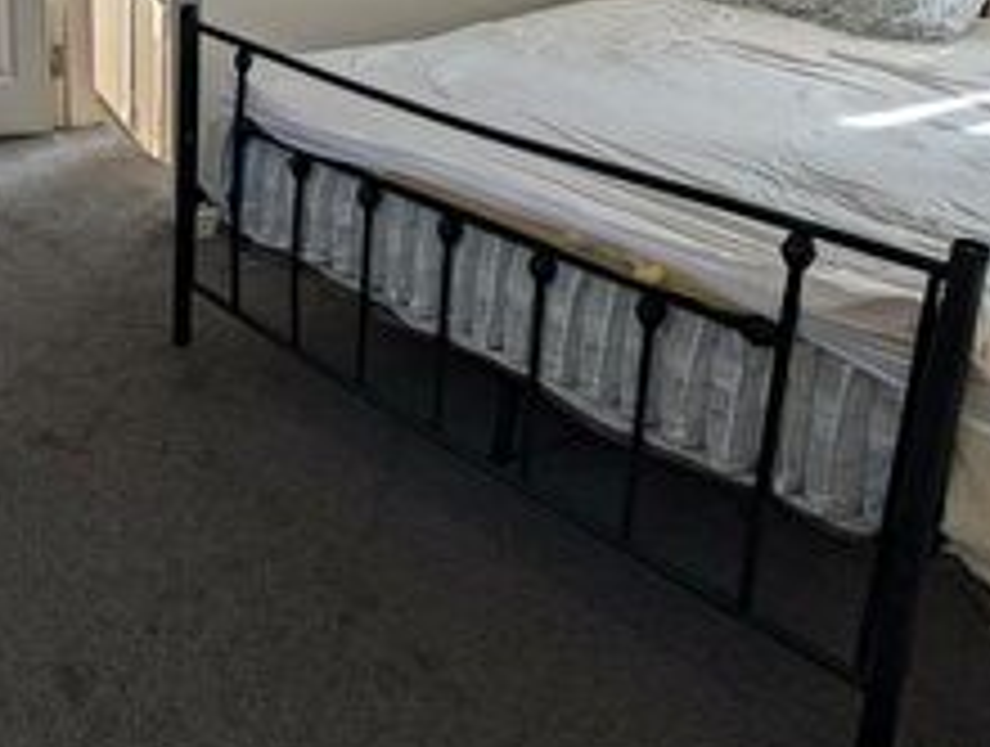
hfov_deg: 45.4
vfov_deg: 35.2
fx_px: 1089
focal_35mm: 38
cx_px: 146
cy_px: 47
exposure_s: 1/448
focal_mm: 2.23
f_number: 1.95
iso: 48
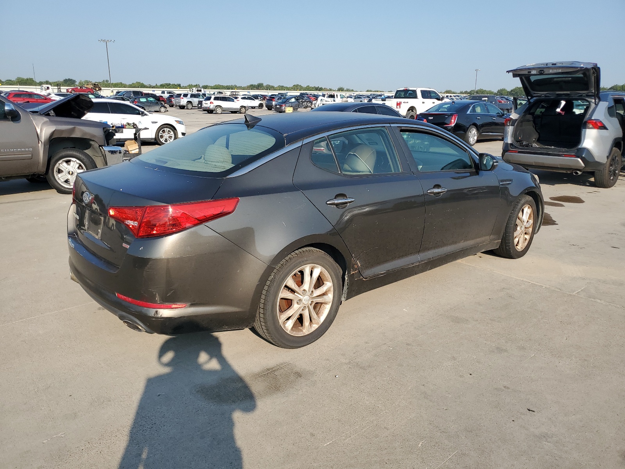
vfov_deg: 53.1
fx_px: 469
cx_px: 312
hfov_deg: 67.3
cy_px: 234
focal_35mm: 26
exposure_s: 1/2500
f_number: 1.5
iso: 50
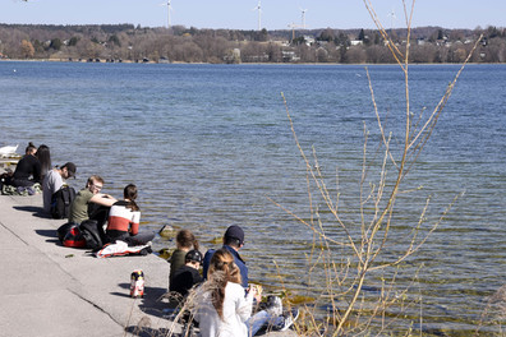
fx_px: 928
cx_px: 277
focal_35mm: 66
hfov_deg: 30.5
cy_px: 160
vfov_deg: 20.6
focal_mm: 58
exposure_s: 1/160
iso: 100
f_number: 9
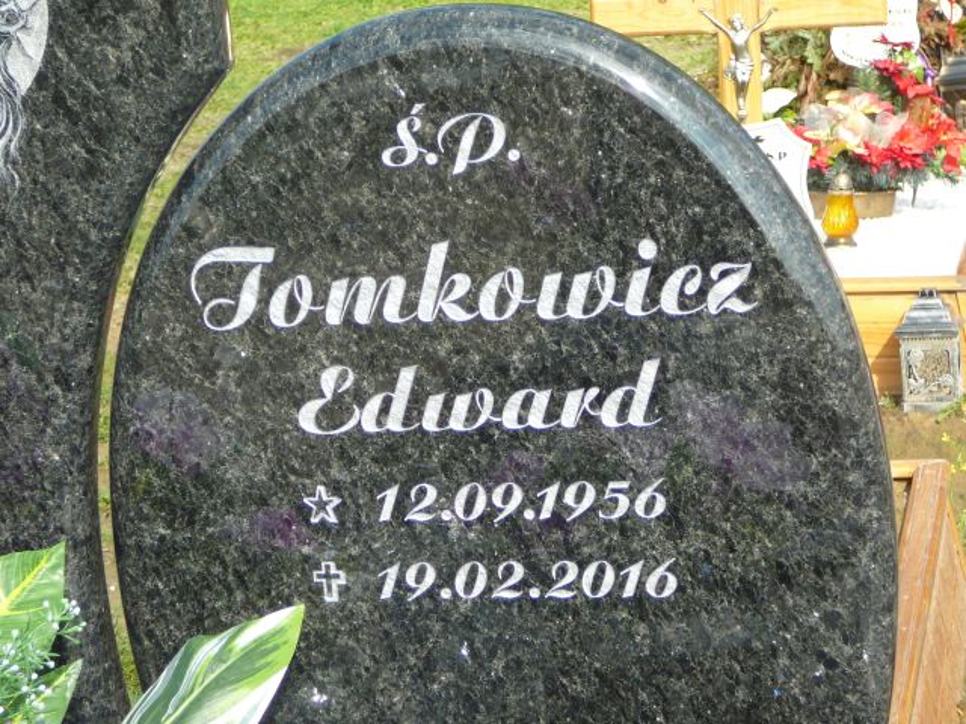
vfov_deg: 15.6
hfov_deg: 20.7
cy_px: 362
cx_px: 483
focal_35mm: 95
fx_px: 2651
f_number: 3.9
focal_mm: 14.1
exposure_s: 1/320
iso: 80
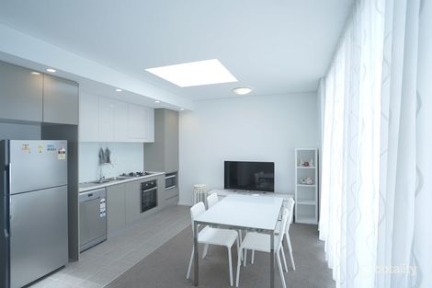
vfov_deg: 53.1
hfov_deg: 73.8
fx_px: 288
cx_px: 216
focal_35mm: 24
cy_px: 144
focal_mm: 16
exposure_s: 1/60
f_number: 4.5
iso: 100
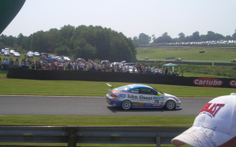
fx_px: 379
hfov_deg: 34.5
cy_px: 94
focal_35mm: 59
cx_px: 111
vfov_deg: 21.9
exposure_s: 1/500
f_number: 4.6
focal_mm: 6.9
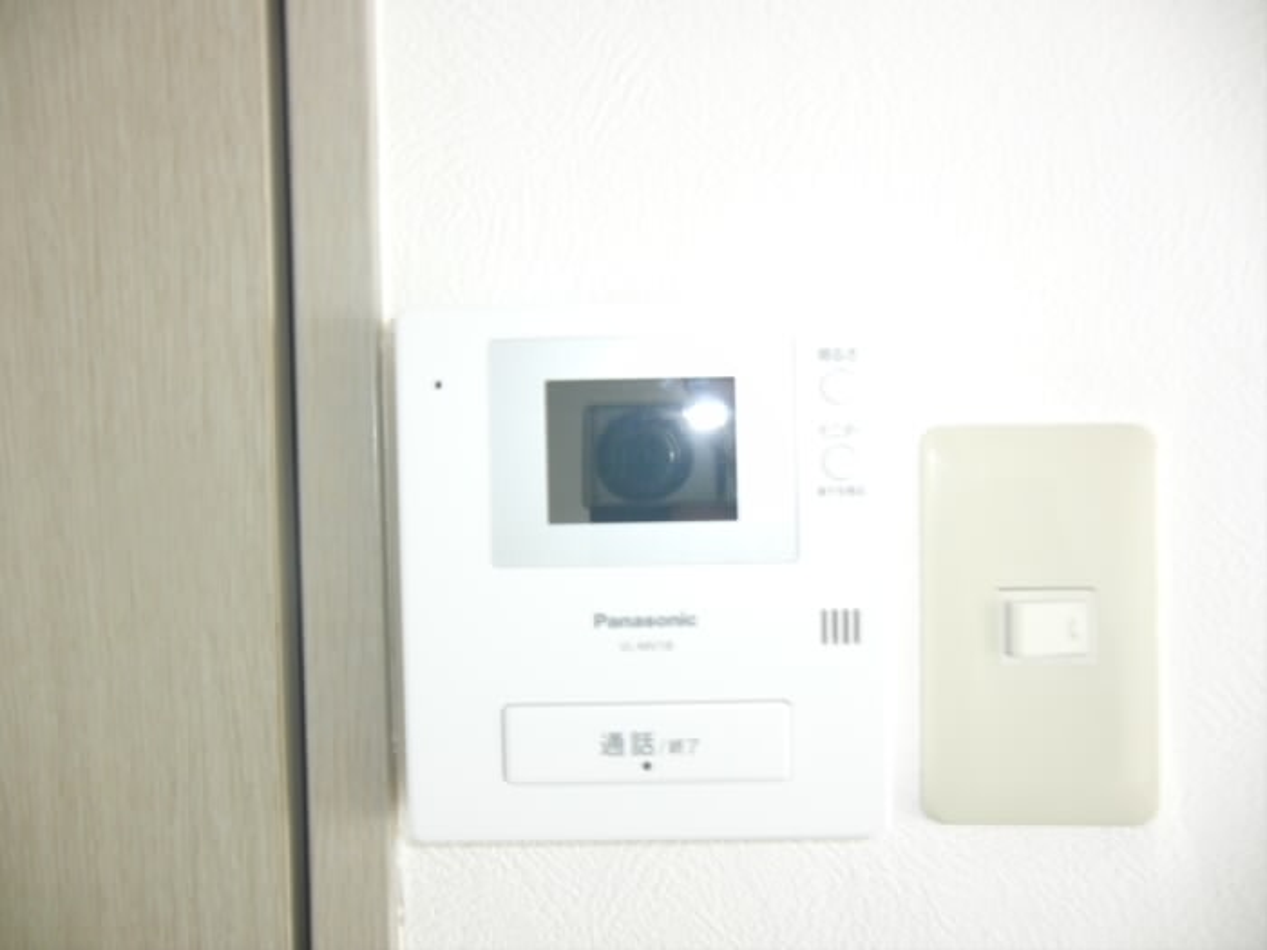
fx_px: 878
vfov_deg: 56.8
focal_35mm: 24
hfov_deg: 71.6
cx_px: 634
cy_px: 475
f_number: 7.5
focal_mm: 4.3
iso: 400
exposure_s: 1/8
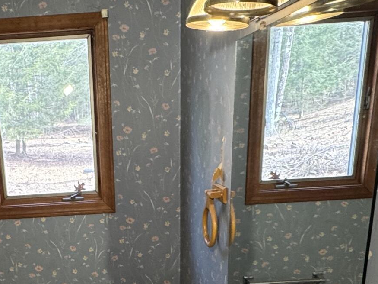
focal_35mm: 48
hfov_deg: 38.4
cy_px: 297
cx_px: 83
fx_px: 524
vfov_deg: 28.1
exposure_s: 1/60
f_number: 2.2
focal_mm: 2.22
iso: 200
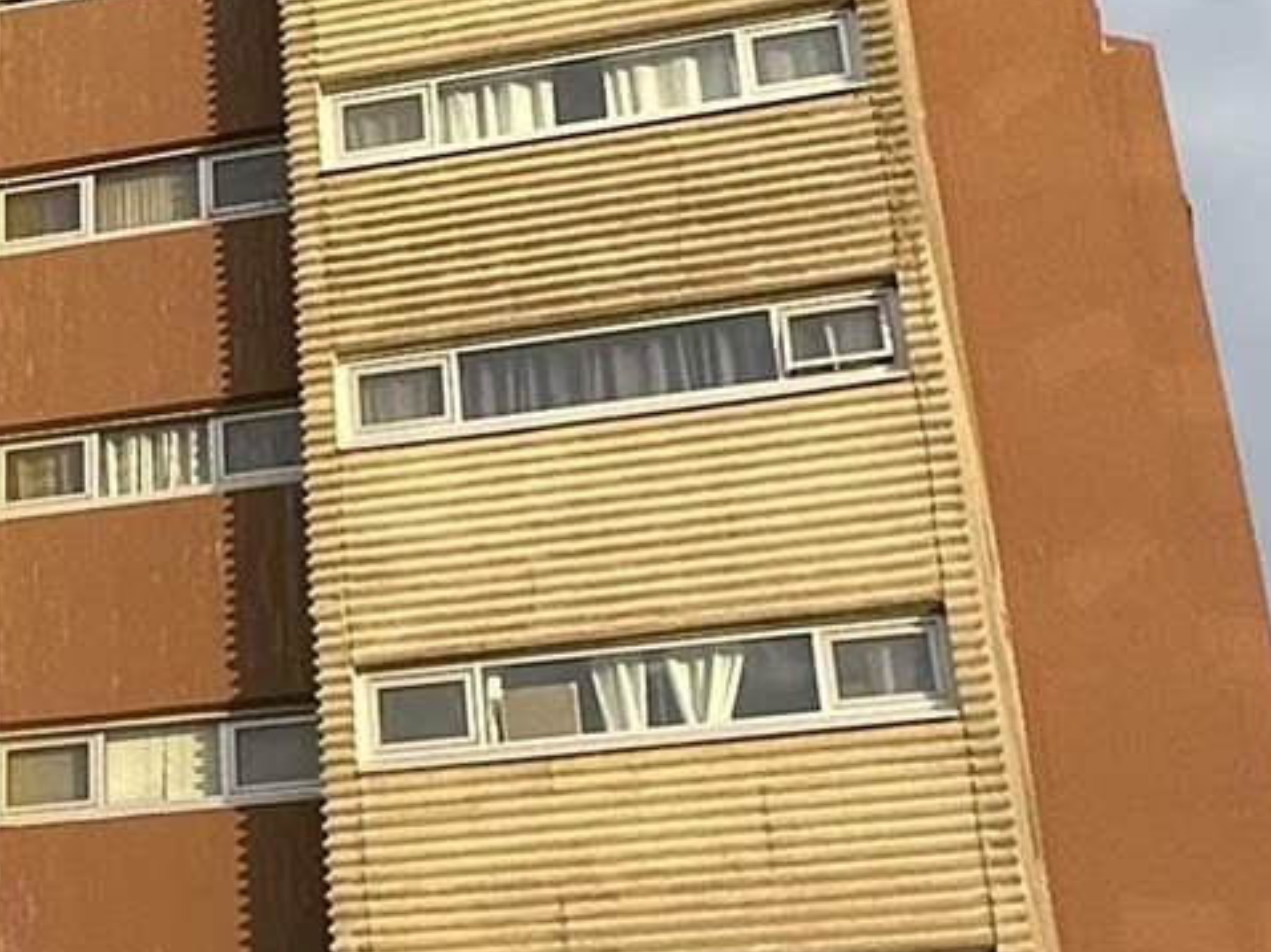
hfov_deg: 20.6
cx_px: -191
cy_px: 114
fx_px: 3303
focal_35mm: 90
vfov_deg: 16.2
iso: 40
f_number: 2.2
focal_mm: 2.22
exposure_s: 1/716
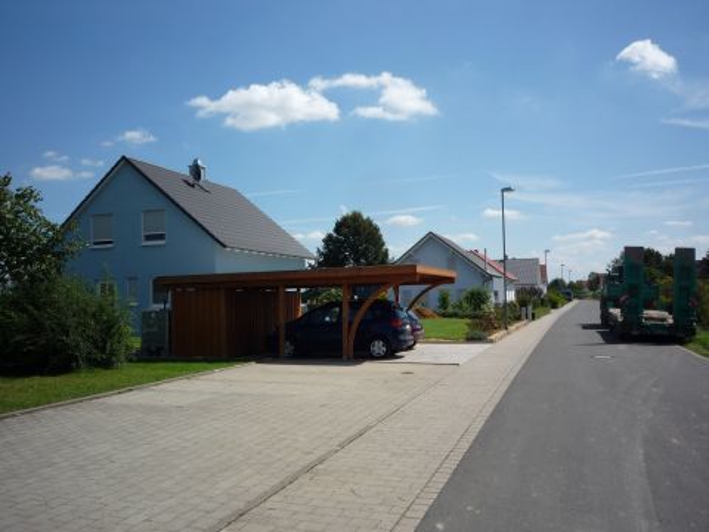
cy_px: 266
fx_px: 655
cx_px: 354
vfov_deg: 44.2
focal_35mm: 32
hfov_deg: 56.8
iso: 100
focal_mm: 5.2
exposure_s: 1/500
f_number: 5.6
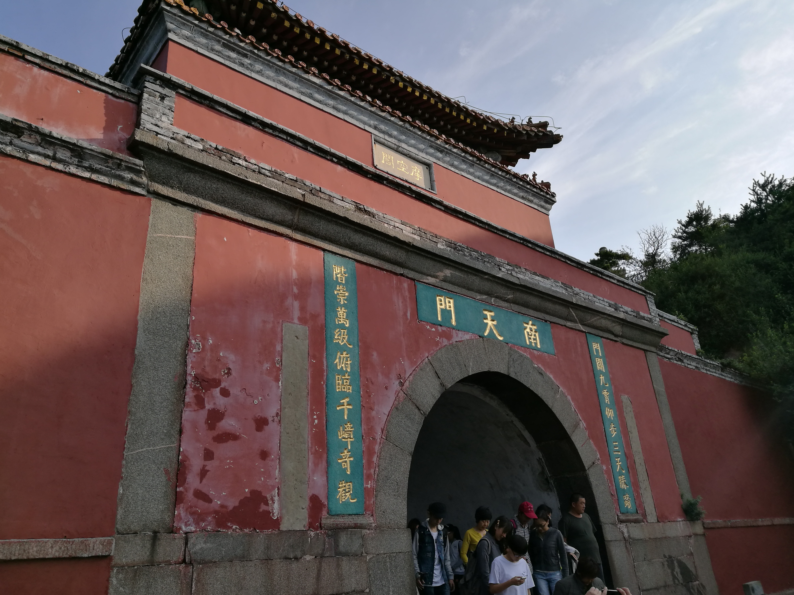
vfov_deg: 51.4
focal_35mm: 27
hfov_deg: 65.3
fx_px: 619
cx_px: 397
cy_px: 298
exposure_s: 1/1041
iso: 50
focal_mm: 4.5
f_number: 2.2
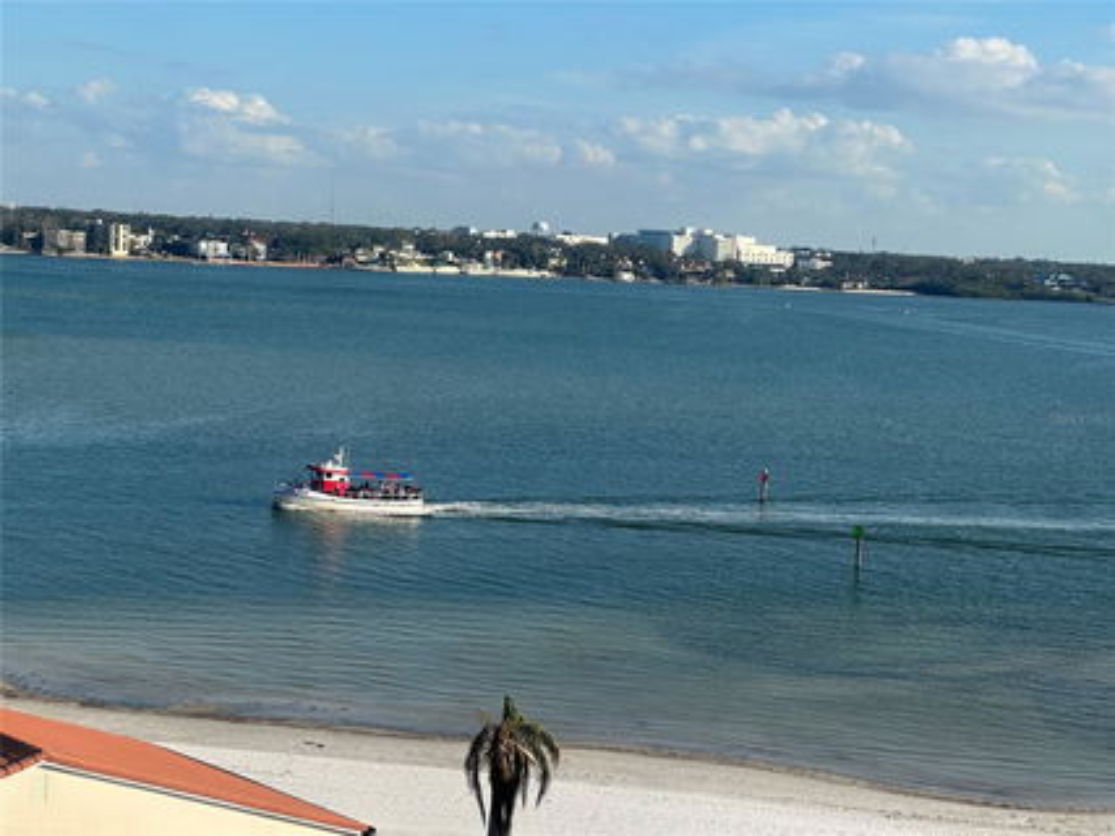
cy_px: 418
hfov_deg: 25.3
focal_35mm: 77
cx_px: 558
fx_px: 2480
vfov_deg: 19.1
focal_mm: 9
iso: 32
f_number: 2.8
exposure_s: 1/758
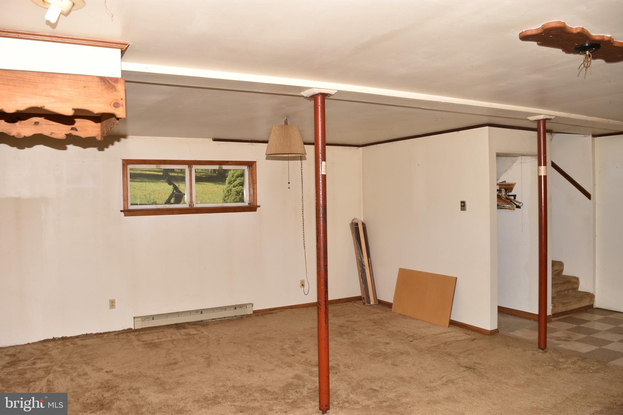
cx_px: 312
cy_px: 208
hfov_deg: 67.4
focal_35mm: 27
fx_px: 467
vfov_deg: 47.9
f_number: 6.3
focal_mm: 18
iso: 100
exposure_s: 1/160
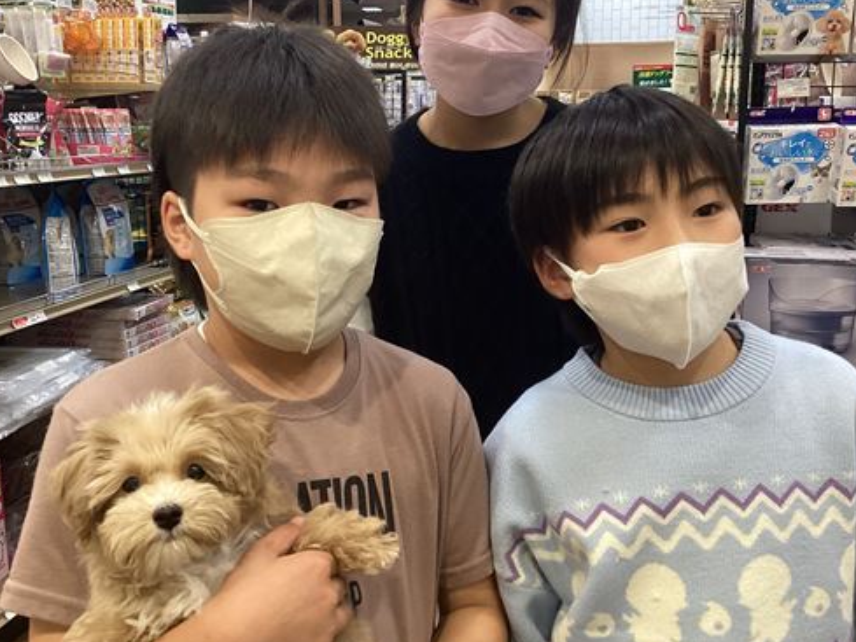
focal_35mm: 38
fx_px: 940
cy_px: 275
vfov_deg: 37.7
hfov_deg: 48.9
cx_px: 448
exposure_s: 1/50
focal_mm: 3.3
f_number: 2.4
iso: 160
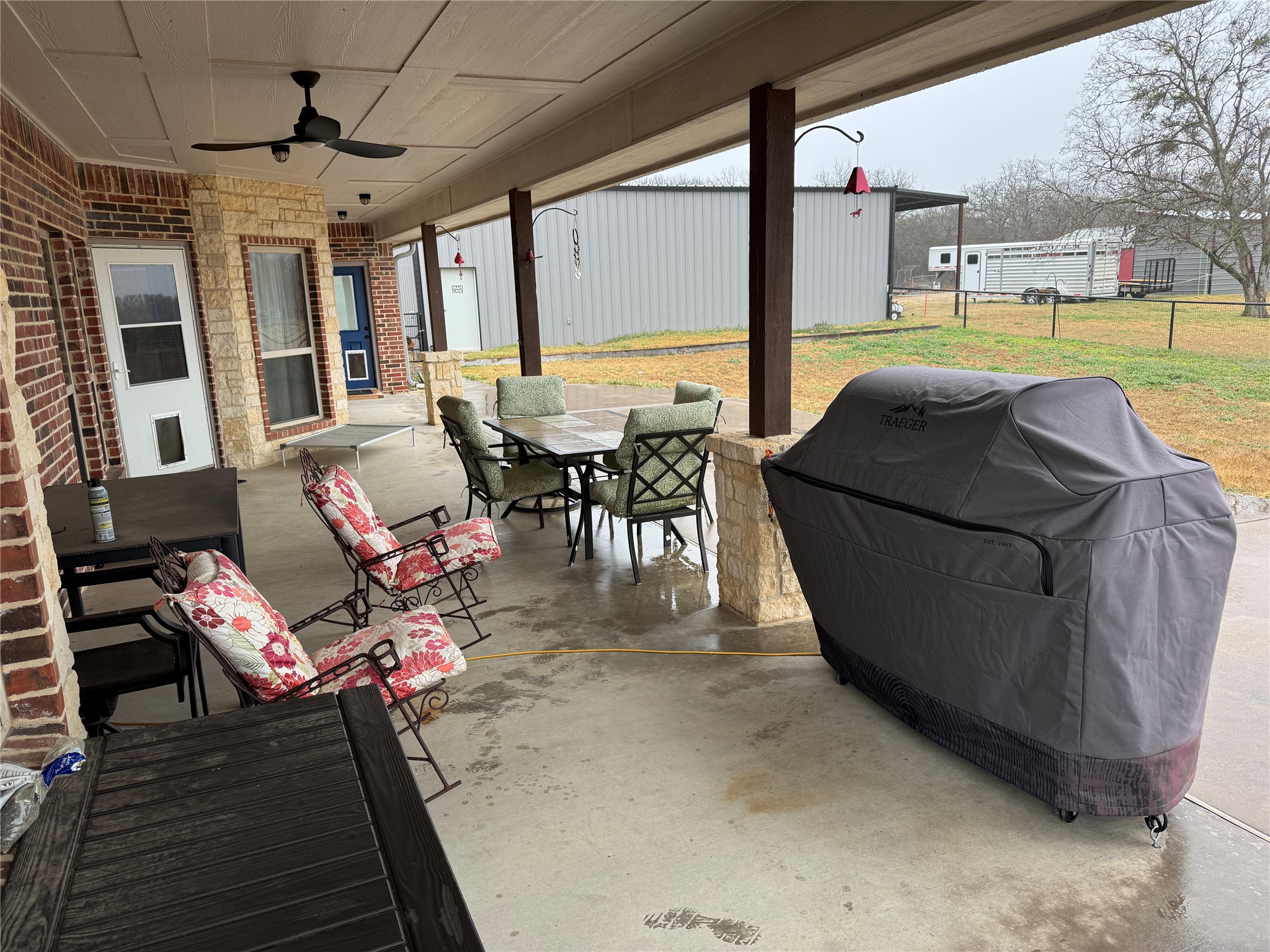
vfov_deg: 56.8
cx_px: 635
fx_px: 881
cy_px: 476
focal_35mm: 24
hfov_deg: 71.6
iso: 64
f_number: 1.78
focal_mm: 6.76
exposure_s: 1/166
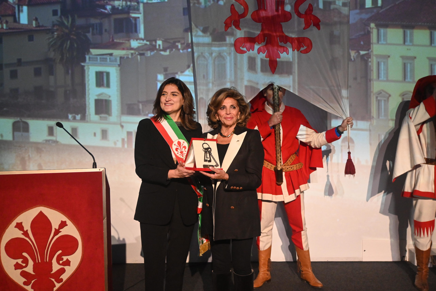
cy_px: 146
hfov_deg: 49.6
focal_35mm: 39
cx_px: 218
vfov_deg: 34.2
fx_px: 472
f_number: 4.5
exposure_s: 1/80
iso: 3200
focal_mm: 26
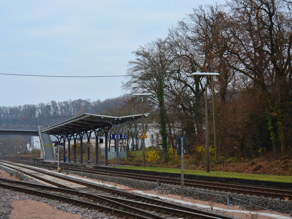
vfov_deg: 17.4
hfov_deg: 23.0
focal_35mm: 85
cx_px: 138
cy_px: 110
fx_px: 717
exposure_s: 1/400
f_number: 5.6
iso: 400
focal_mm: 52
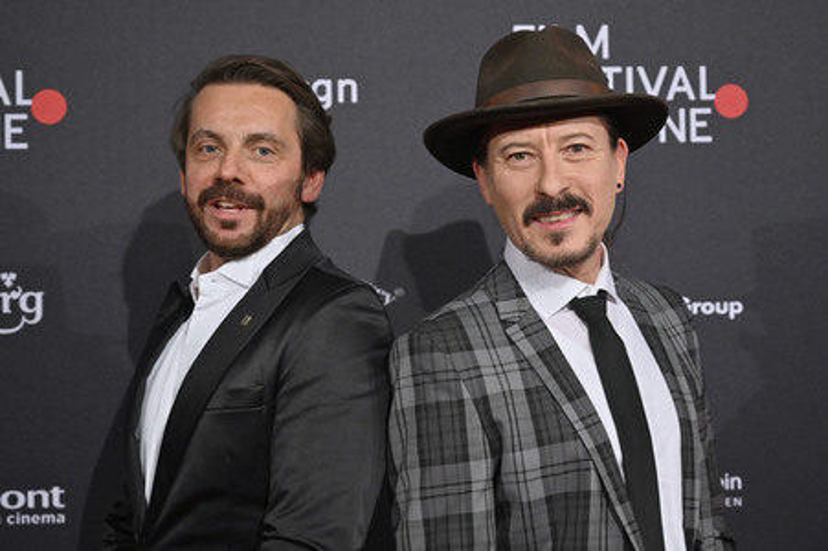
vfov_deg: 22.6
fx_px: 1379
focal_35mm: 60
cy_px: 276
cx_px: 414
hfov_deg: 33.4
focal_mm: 60
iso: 800
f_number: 4
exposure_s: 1/200
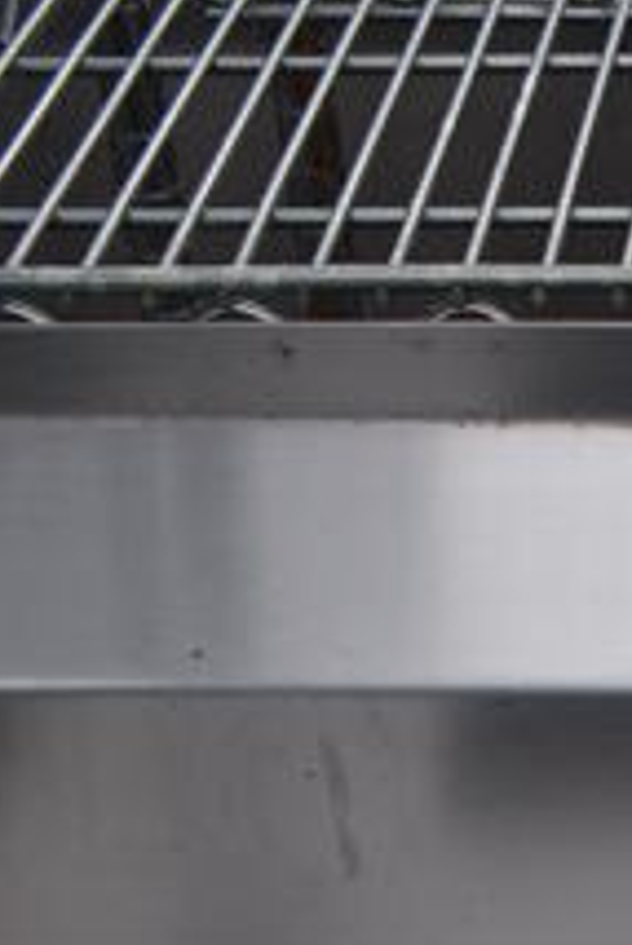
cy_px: 1773
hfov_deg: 11.2
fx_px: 3023
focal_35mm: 115
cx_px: 1100
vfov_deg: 15.1
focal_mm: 18
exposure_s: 1/320
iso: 200
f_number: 7.1
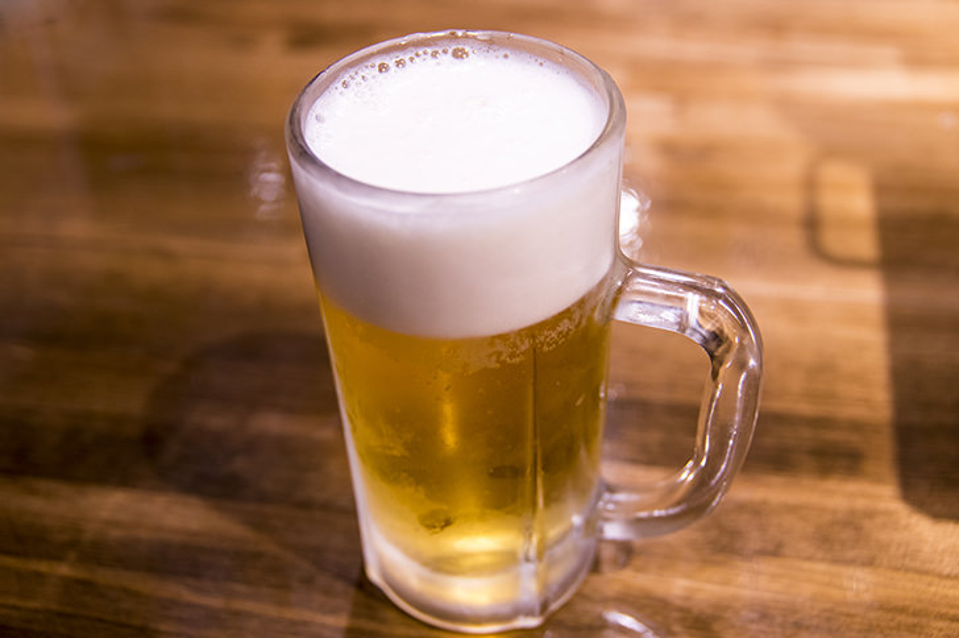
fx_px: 1118
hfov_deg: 46.4
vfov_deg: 31.8
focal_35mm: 42
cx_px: 480
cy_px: 319
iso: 400
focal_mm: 28
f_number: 2.8
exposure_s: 1/20
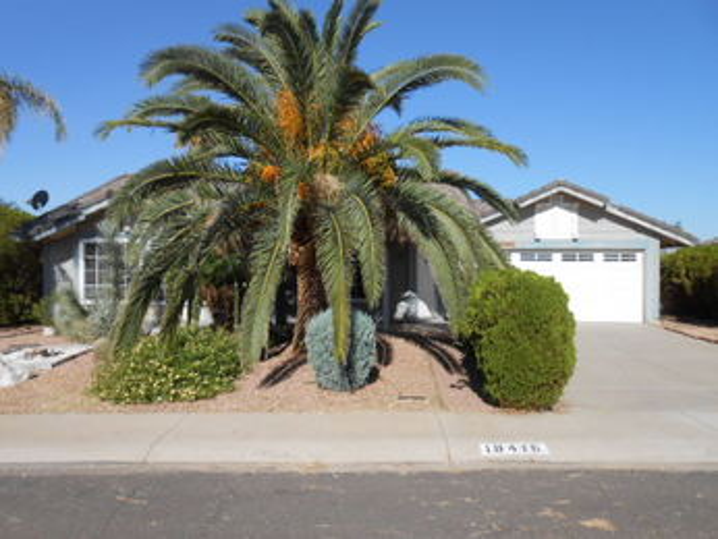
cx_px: 359
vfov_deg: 53.1
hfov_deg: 67.3
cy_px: 270
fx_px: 540
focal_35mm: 26
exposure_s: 1/1000
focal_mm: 4.6
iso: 80
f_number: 3.5
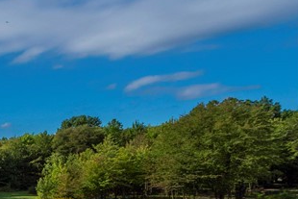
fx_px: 406
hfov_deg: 23.5
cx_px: -220
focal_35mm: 49
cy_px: 185
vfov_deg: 26.5
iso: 200
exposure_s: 1/2000
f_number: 9
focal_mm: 14
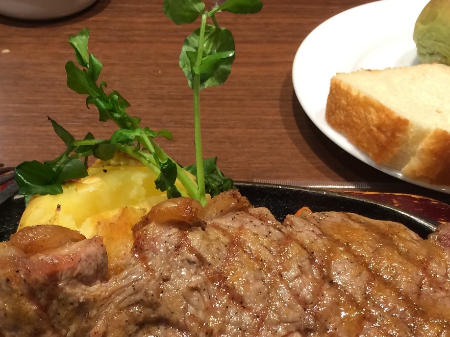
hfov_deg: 30.2
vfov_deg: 22.3
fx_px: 832
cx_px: 194
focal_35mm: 64
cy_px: 318
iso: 40
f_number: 2.2
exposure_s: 1/30
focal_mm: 4.12
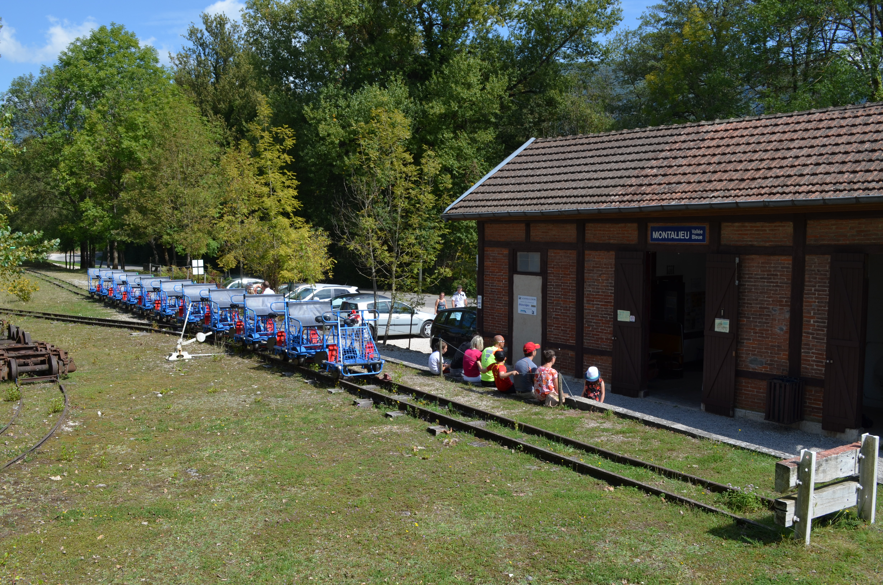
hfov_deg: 57.3
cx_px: 442
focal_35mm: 33
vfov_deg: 39.8
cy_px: 292
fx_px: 808
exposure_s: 1/250
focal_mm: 22
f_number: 8
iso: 160
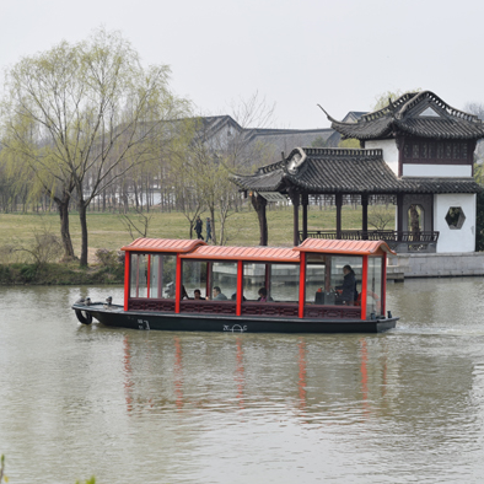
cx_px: 354
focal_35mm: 107
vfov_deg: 16.3
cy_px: 242
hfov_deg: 16.3
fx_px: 1687
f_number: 9
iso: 200
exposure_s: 1/320
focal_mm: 55
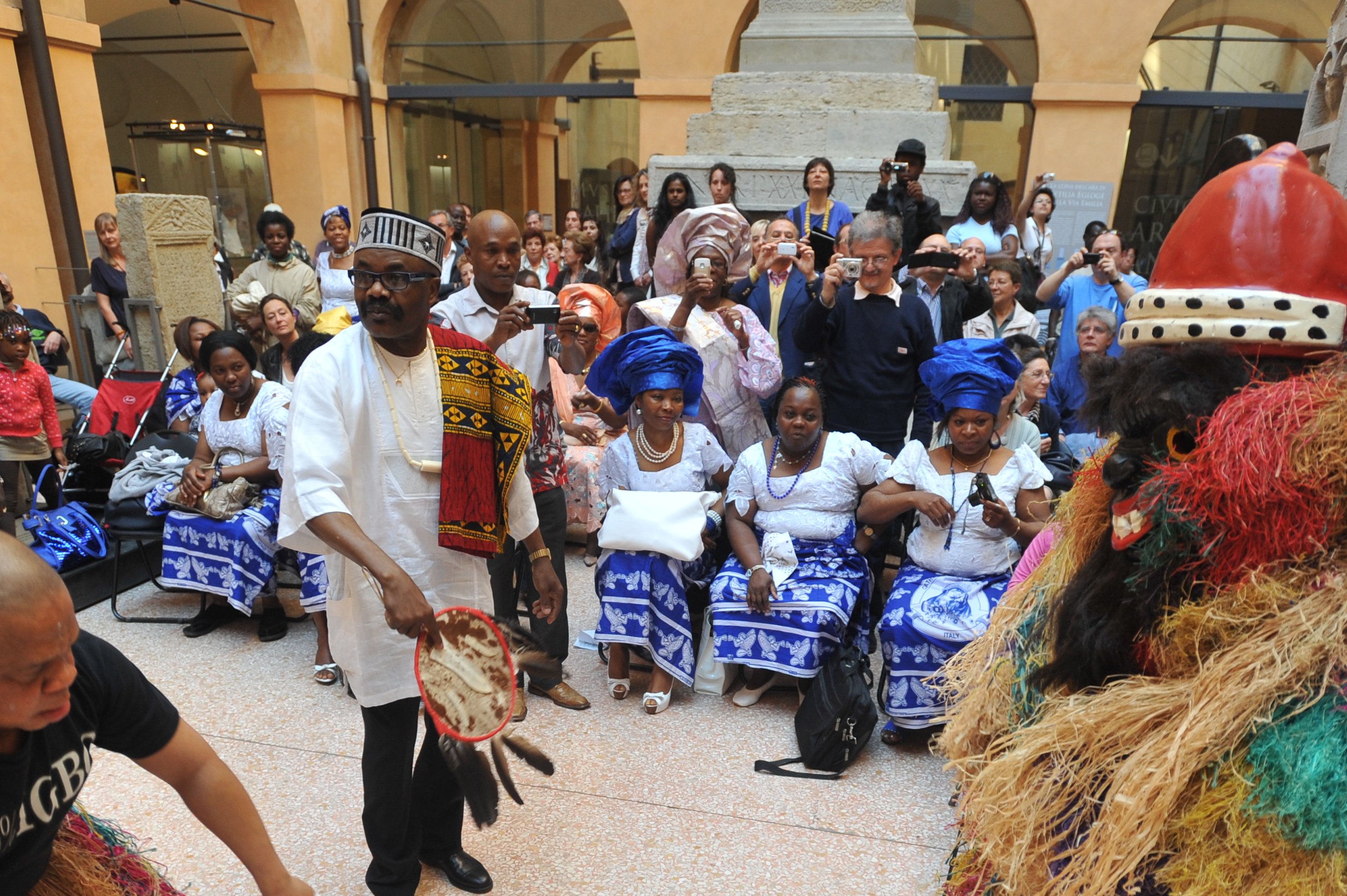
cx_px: 671
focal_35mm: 28
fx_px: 1047
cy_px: 731
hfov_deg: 65.5
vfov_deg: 43.9
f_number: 4.5
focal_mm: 17
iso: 800
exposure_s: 1/125
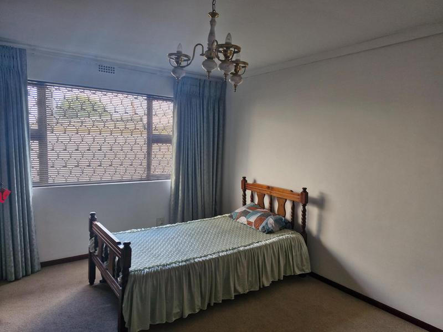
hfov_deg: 73.9
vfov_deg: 58.9
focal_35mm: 23
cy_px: 166
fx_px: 294
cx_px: 222
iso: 125
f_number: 1.8
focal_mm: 5.54
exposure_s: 1/100
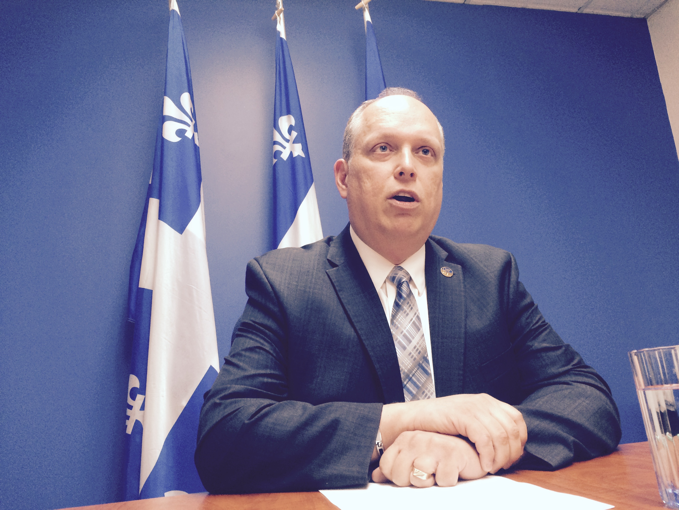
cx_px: 340
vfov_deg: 48.2
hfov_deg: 61.7
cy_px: 255
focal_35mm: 29
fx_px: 569
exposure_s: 1/30
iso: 125
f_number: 2.2
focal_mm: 4.15
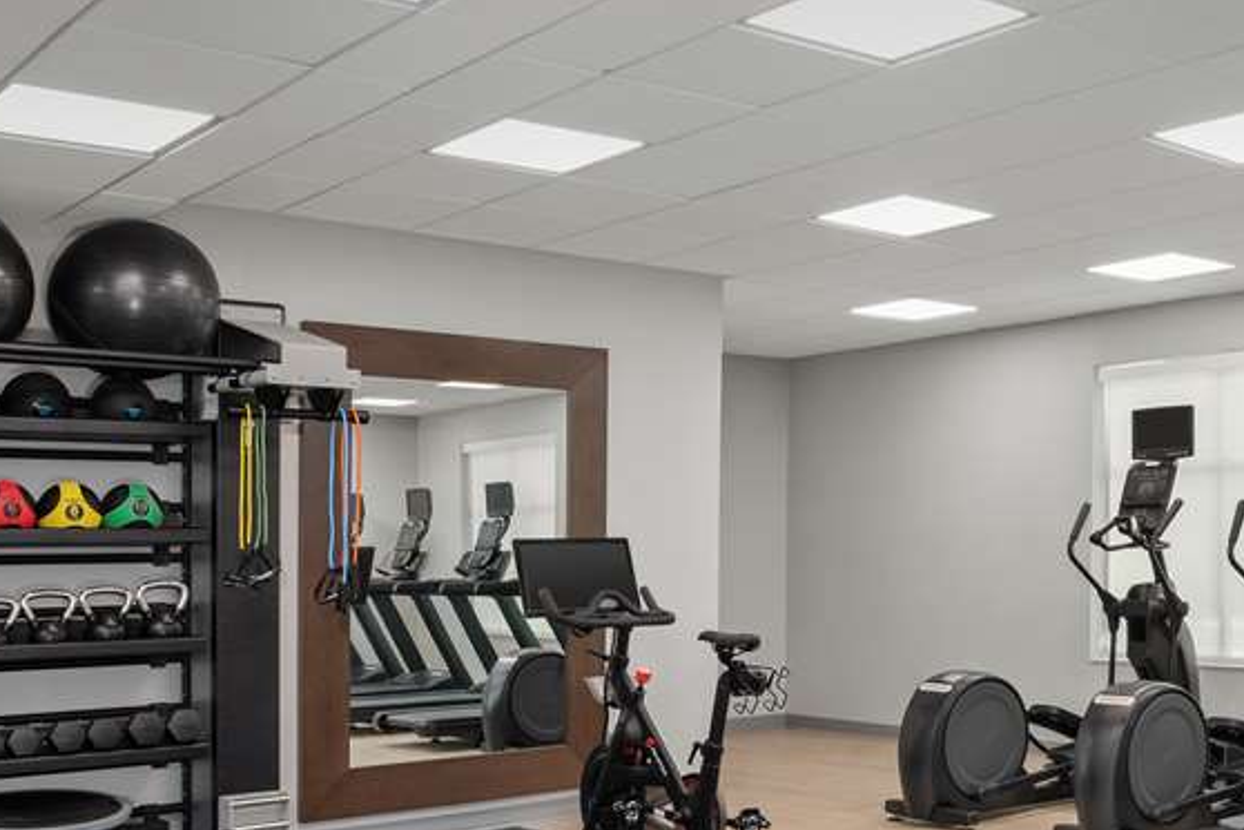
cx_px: 895
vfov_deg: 29.3
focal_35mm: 44
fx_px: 1520
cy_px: 741
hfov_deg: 43.4
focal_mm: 24
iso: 400
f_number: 16
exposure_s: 1/30
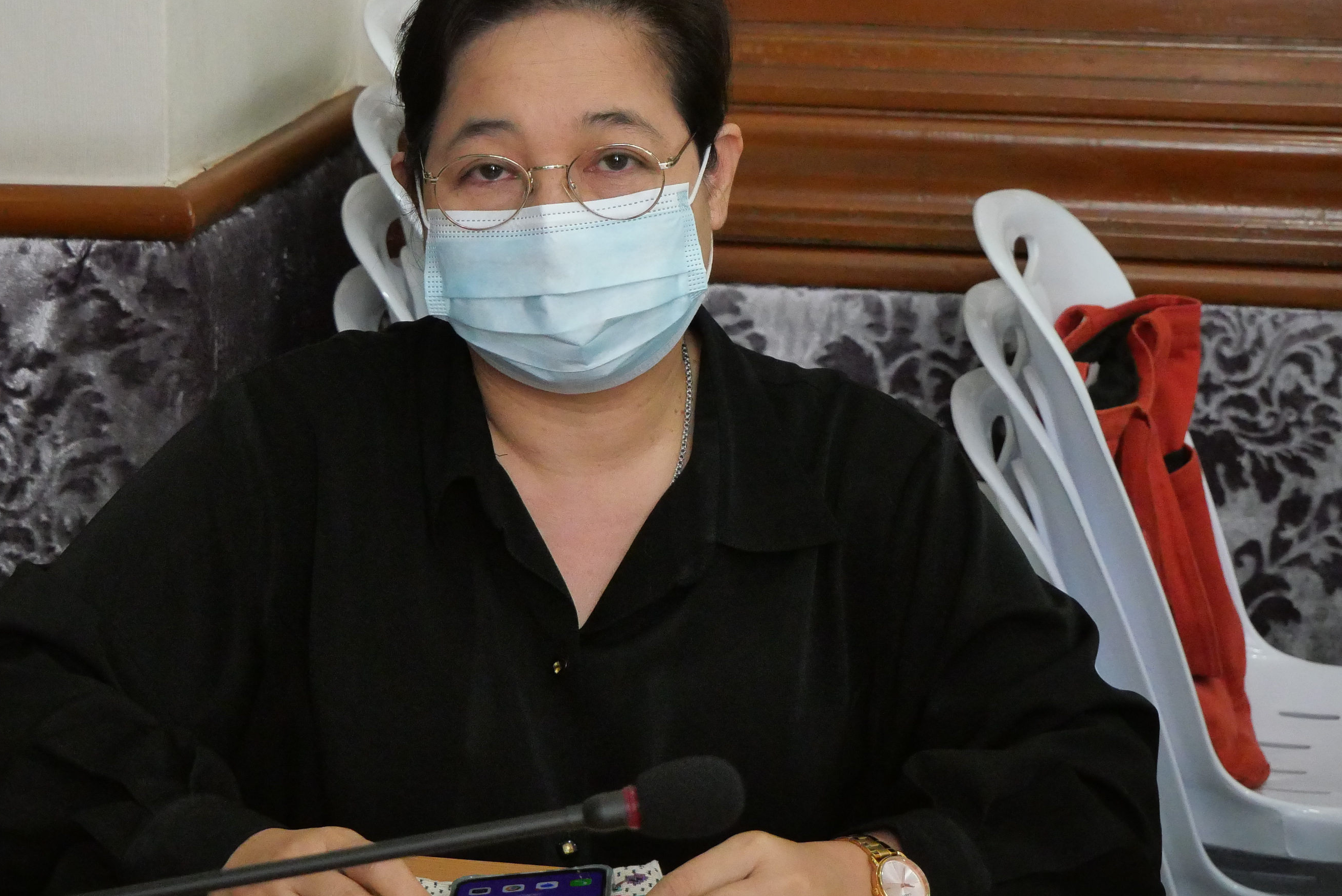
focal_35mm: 82
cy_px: 428
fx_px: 3058
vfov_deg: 16.7
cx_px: 524
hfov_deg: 24.7
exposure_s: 1/200
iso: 3200
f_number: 4.7
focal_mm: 28
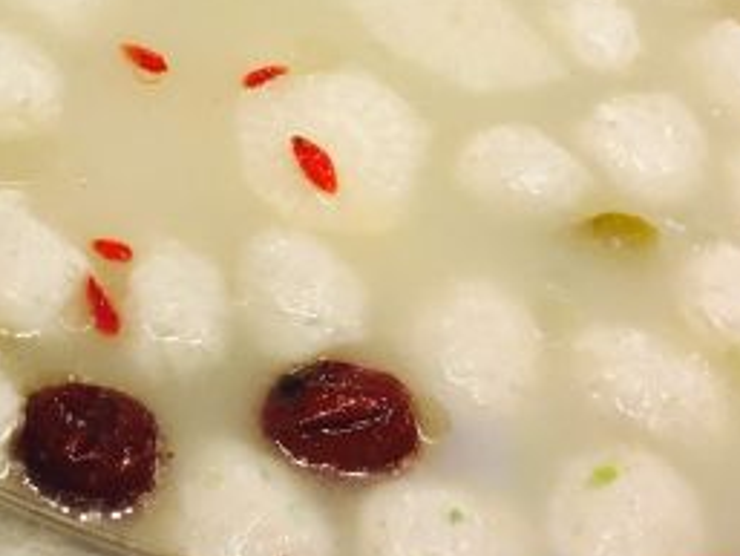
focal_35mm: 79
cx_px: 173
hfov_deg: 24.4
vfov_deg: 18.5
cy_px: 94
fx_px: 1690
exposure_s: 1/25
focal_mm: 4.15
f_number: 2.2
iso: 250
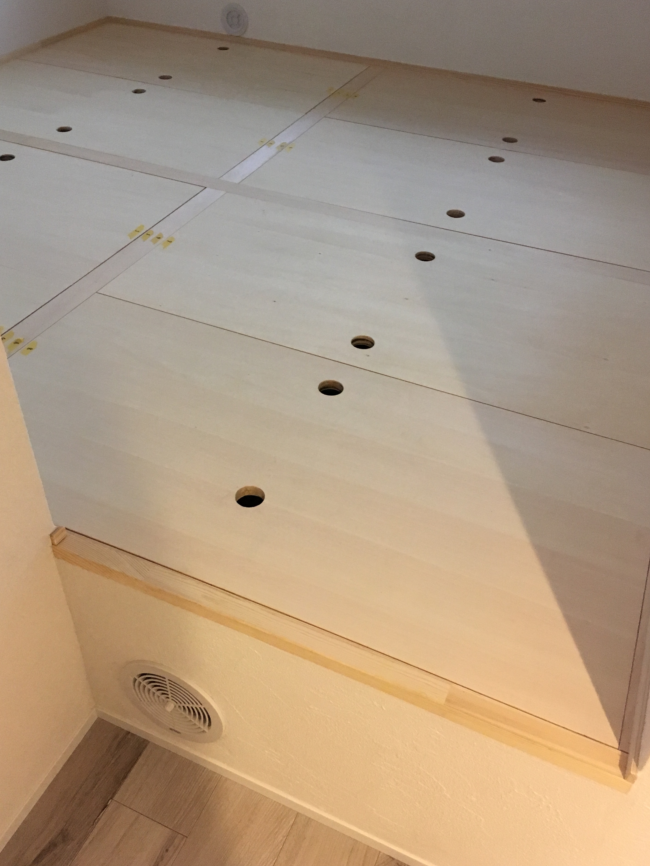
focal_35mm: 31
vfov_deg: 58.3
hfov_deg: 45.4
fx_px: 776
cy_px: 428
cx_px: 310
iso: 200
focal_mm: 4.15
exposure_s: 1/30
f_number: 2.2
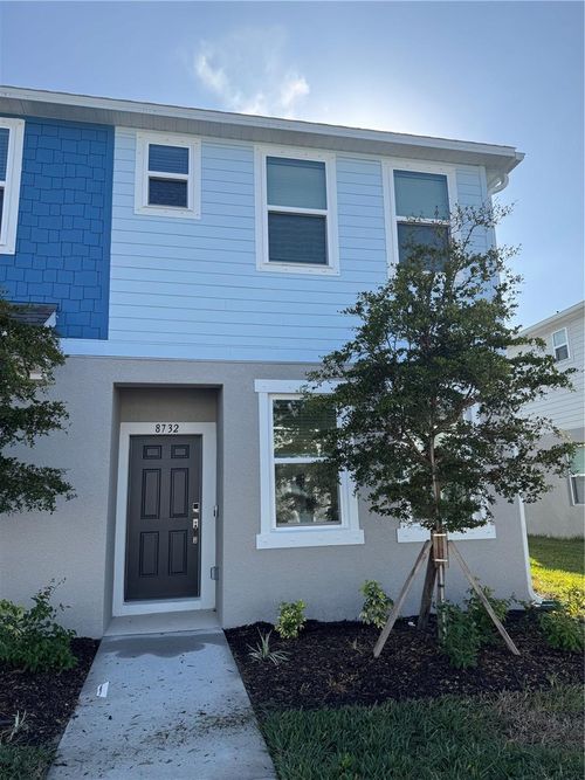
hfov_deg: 56.8
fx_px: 541
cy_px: 390
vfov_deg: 71.6
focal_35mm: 24
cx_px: 292
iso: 80
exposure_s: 1/2506
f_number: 1.78
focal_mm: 6.76
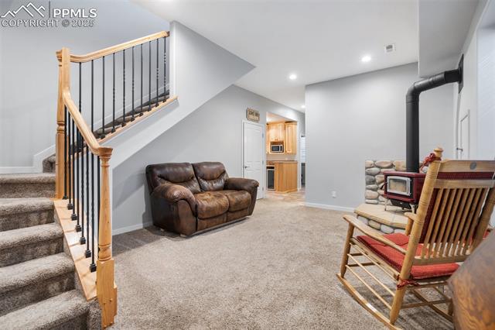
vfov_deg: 73.7
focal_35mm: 16
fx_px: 220
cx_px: 248
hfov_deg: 96.8
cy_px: 165
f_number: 5.6
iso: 100
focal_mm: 16
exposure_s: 4
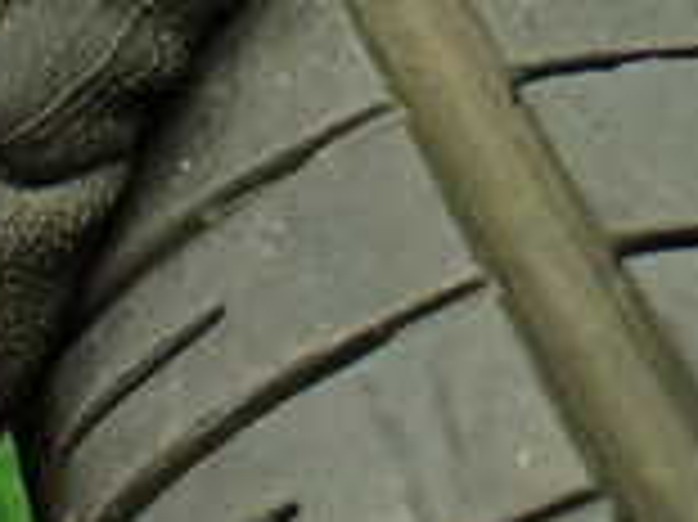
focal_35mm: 116
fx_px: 2337
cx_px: 495
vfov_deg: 11.8
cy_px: -428
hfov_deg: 16.9
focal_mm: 5.4
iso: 800
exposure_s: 1/125
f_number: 2.3
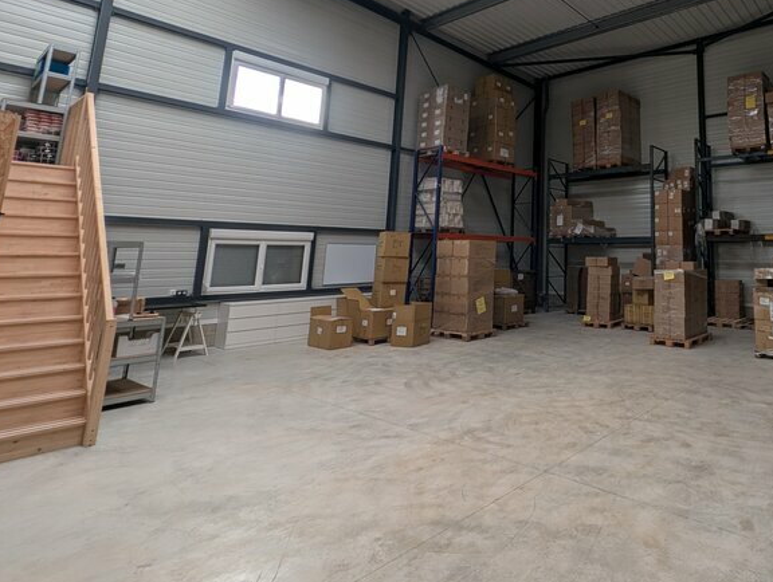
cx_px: 589
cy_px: 175
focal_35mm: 20
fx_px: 447
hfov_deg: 75.1
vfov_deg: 63.7
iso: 41
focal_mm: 2.23
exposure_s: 1/109
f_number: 1.95
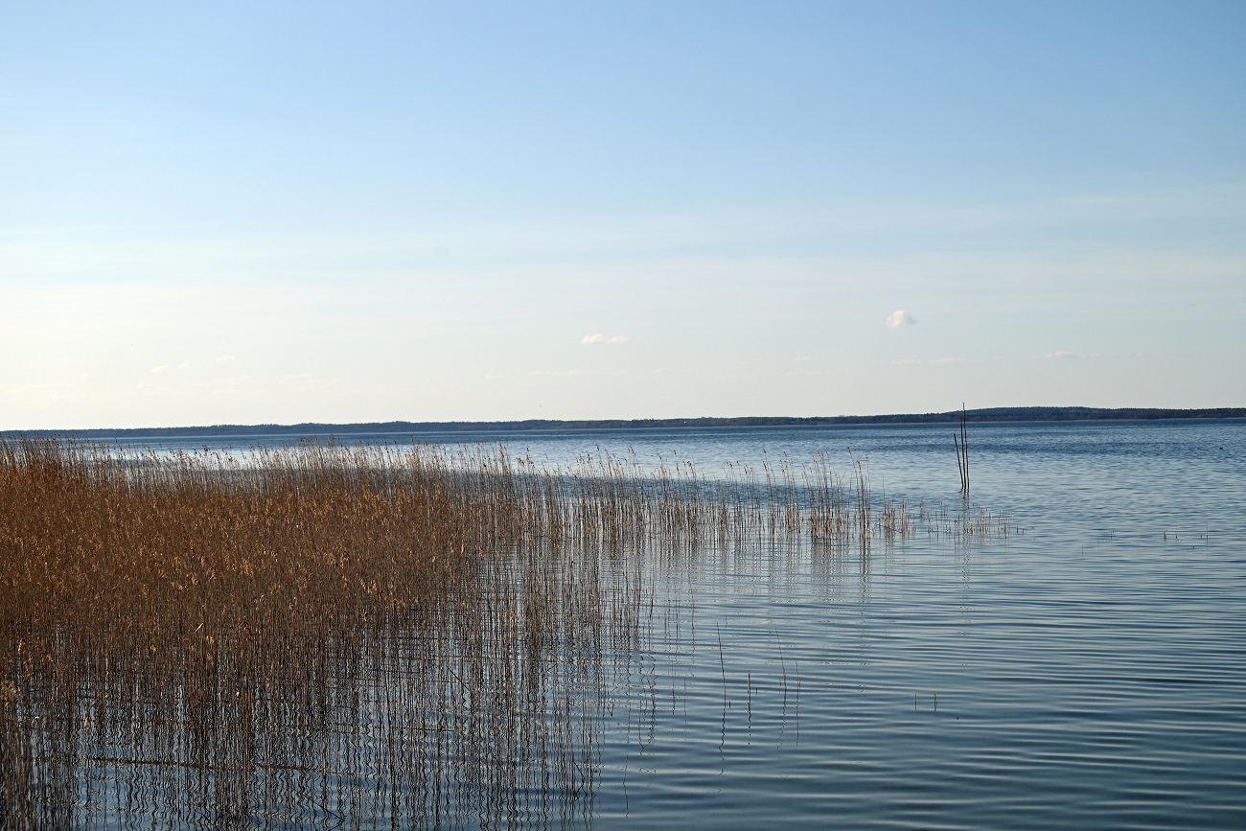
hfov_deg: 28.8
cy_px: 416
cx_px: 623
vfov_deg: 19.5
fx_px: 2423
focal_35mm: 70
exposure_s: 1/800
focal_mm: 70
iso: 100
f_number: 7.1
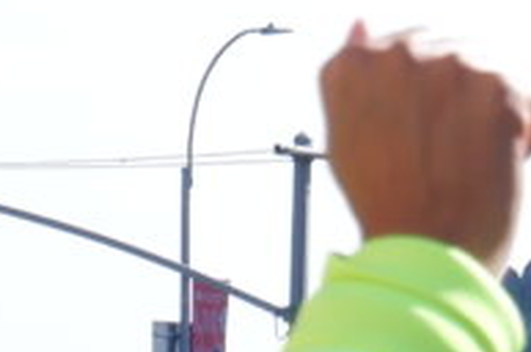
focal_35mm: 542
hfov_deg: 3.8
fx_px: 7981
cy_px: 674
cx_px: 1103
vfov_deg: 2.5
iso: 200
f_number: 8
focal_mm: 45
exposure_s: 1/280
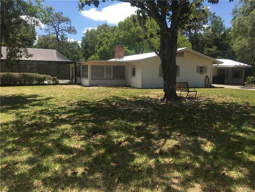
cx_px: 128
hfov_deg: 61.7
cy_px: 96
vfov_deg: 48.2
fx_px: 214
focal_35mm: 29
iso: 25
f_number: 2.2
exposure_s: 1/874
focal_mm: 4.15
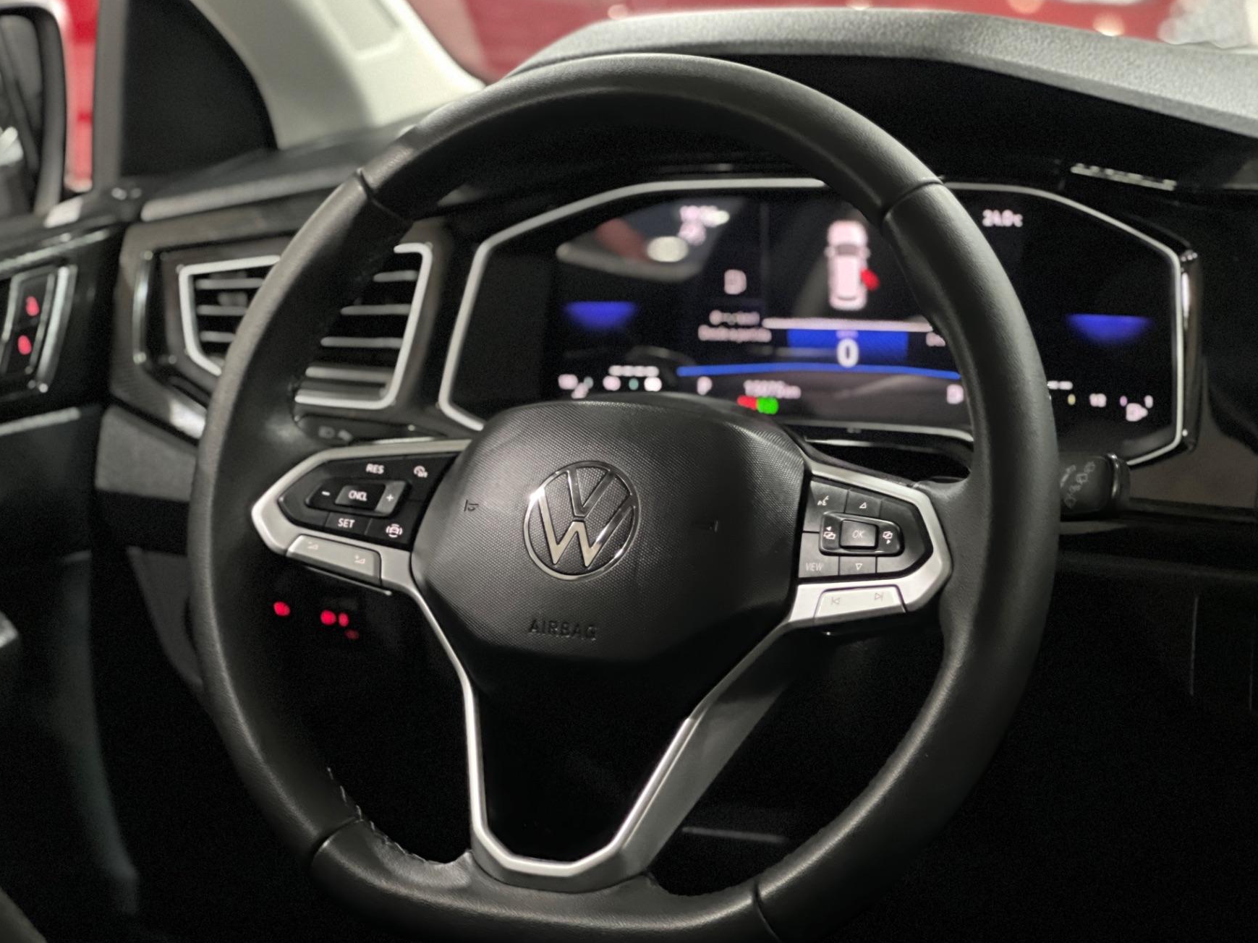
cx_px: 672
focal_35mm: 85
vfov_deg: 17.4
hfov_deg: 23.0
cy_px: 506
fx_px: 3089
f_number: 2.8
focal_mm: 9
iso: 1600
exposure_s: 1/15
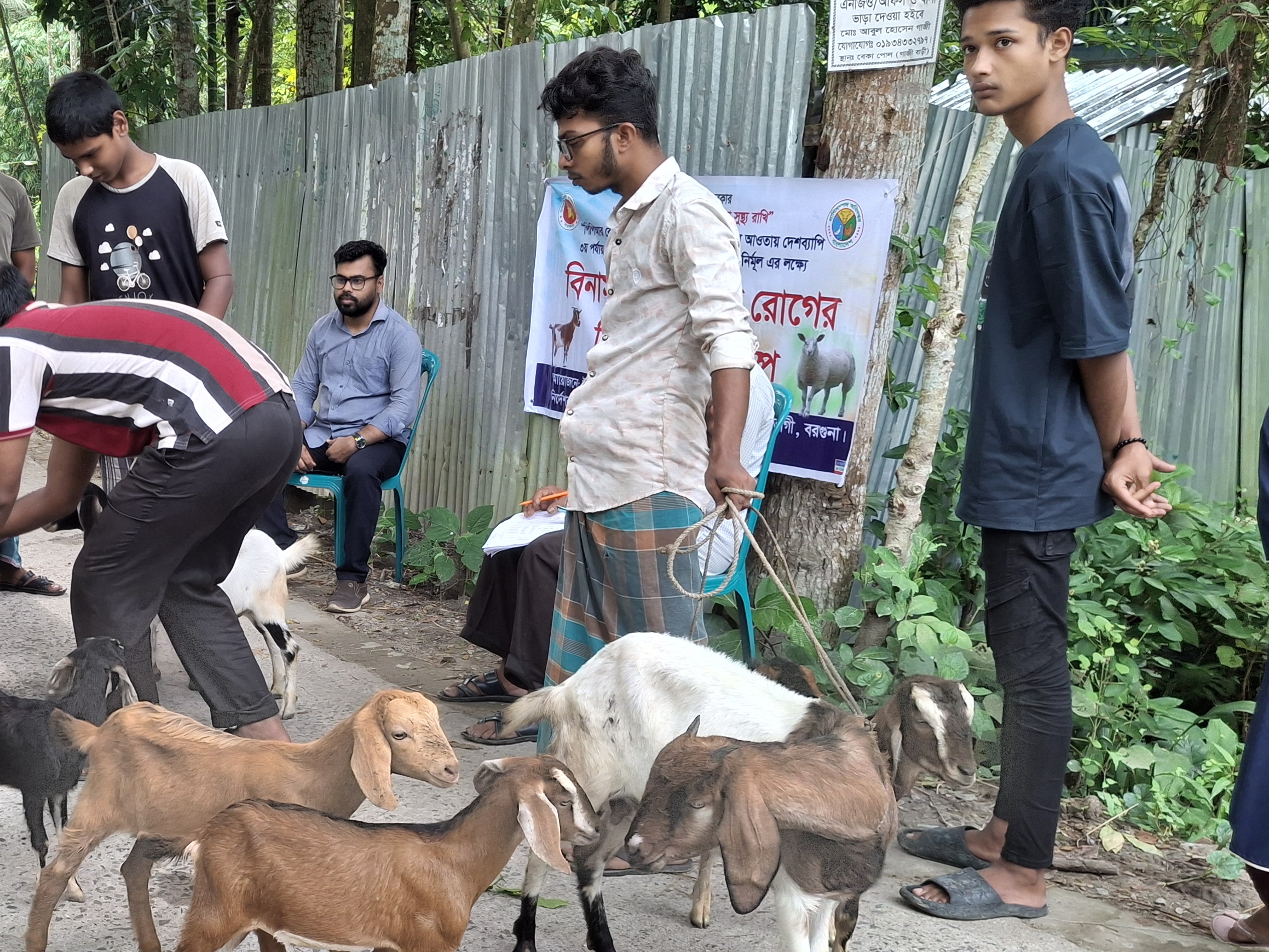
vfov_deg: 32.6
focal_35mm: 44
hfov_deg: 40.9
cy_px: 634
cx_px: 228
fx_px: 1613
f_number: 1.8
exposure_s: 1/100
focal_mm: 4.69
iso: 32
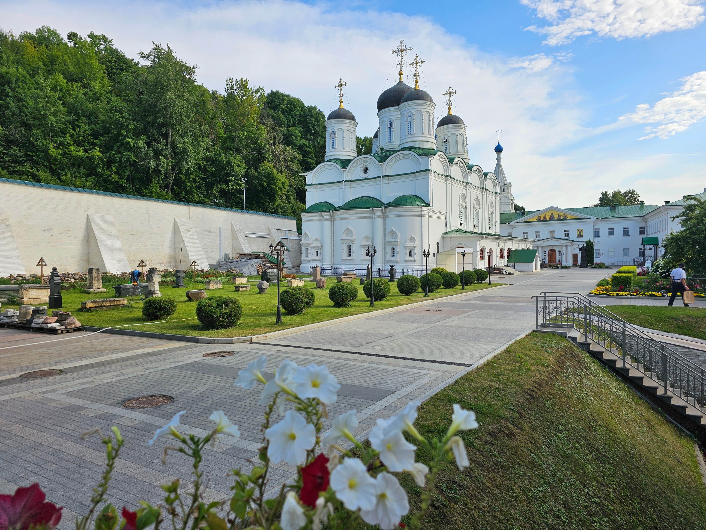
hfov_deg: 73.9
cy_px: 265
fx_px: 469
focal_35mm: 23
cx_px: 353
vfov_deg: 58.9
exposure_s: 1/614
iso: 10
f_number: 1.7
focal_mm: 6.3
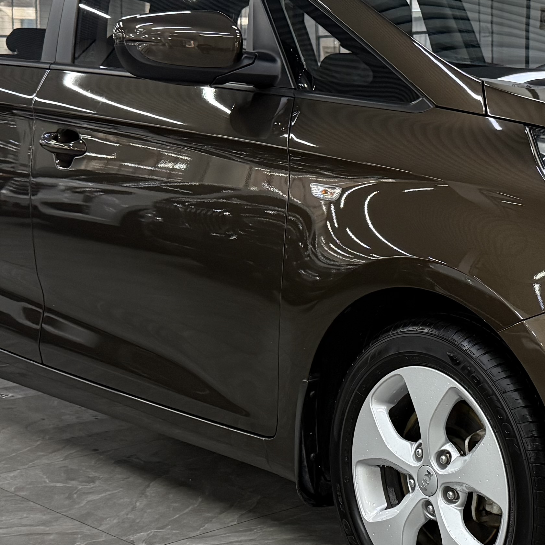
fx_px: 1282
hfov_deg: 23.4
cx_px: 490
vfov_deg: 24.0
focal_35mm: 72
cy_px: 279
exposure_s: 1/50
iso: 320
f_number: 1.78
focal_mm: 6.76
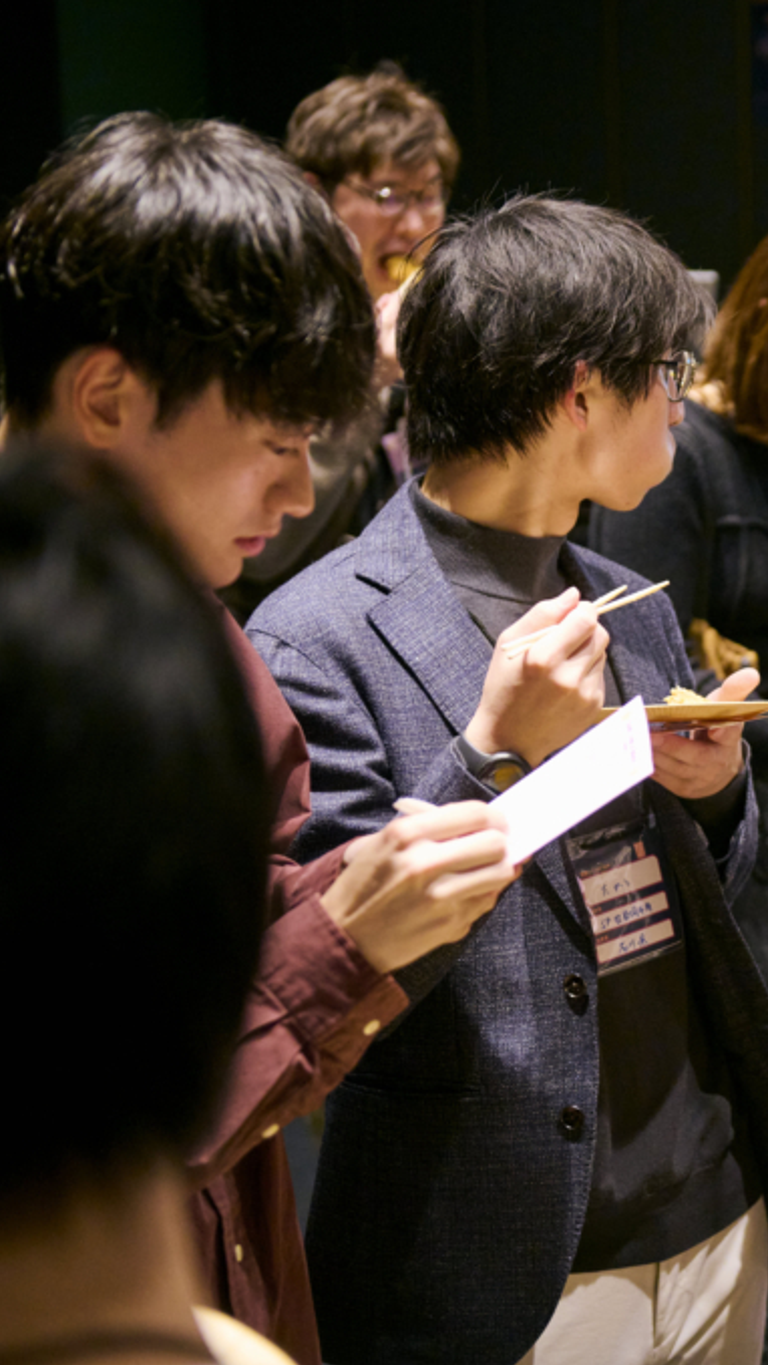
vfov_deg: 26.8
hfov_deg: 14.8
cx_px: 939
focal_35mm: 79
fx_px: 2860
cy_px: 680
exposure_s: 1/250
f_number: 2.8
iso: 3200
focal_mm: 50
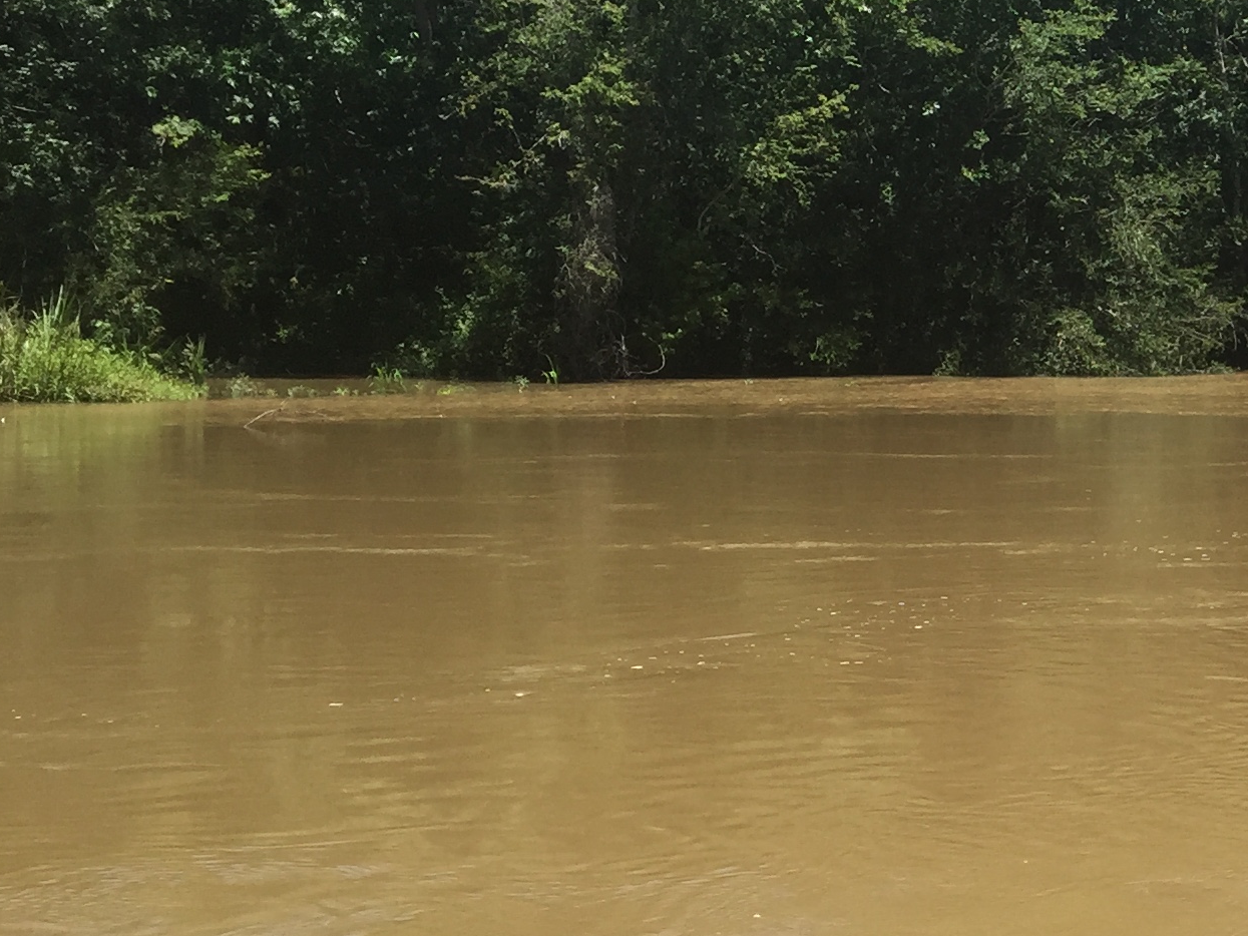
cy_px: 342
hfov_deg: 23.0
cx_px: 1591
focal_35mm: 76
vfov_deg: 19.3
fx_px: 2740
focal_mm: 4.15
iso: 32
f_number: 2.2
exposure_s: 1/1014
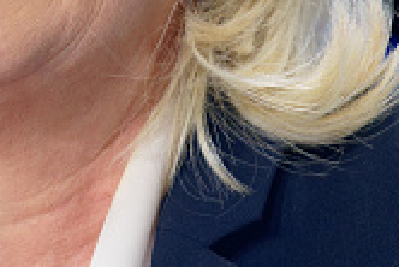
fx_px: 7931
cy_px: -149
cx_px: 10
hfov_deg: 2.9
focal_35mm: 715
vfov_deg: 1.9
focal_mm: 200
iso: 1600
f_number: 3.2
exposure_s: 1/400
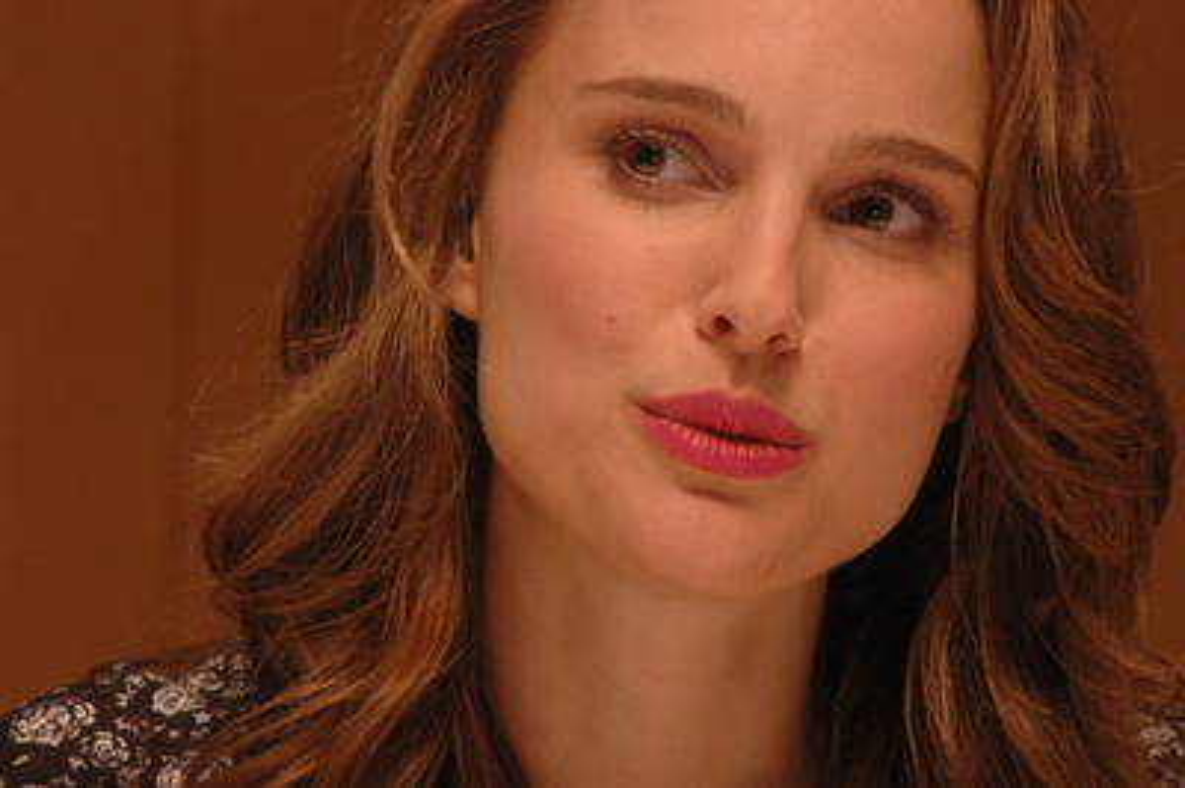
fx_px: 9867
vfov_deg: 4.6
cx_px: 592
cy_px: 394
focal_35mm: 300
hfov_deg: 6.9
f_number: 10
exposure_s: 1/200
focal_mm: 200
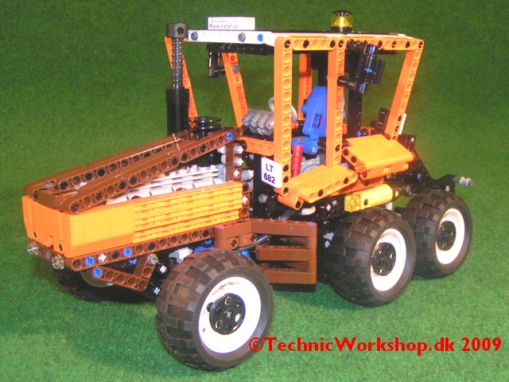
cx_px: 254
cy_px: 191
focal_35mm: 38
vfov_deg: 37.7
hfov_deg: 49.0
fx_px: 559
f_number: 2.8
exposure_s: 1/40
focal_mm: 5.8
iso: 200
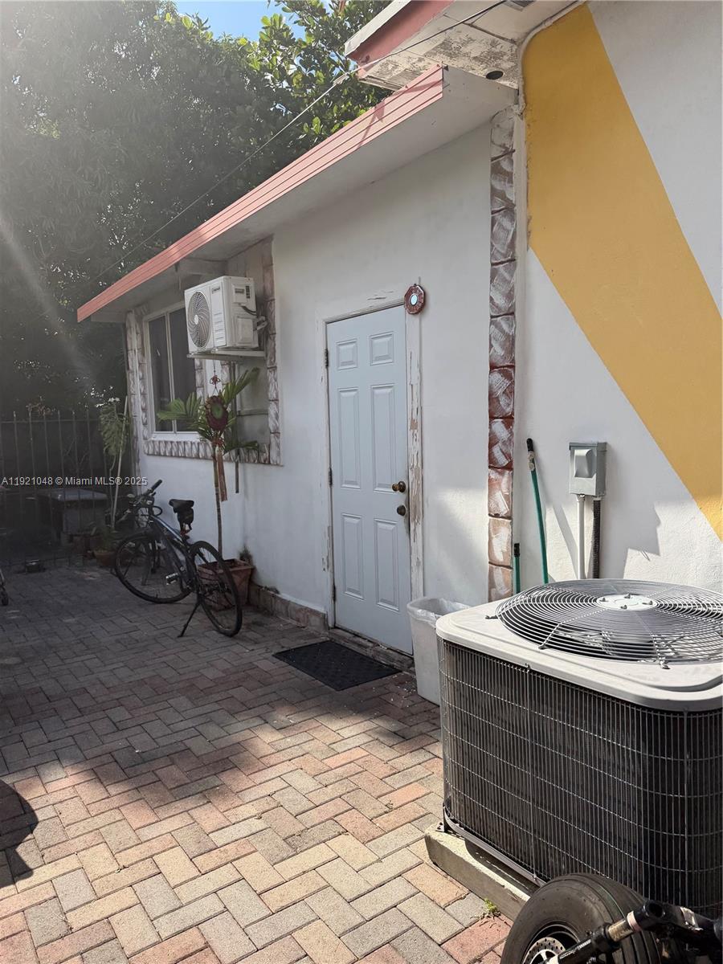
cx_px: 362
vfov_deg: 71.6
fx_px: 668
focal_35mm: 24
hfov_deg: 56.8
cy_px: 482
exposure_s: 1/3953
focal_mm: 6.76
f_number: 1.78
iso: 80
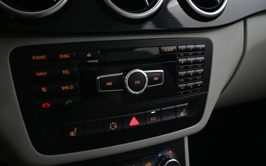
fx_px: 252
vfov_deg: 36.5
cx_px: 133
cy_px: 86
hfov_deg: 55.6
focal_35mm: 35
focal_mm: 22.5
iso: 1600
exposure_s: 1/10
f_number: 4
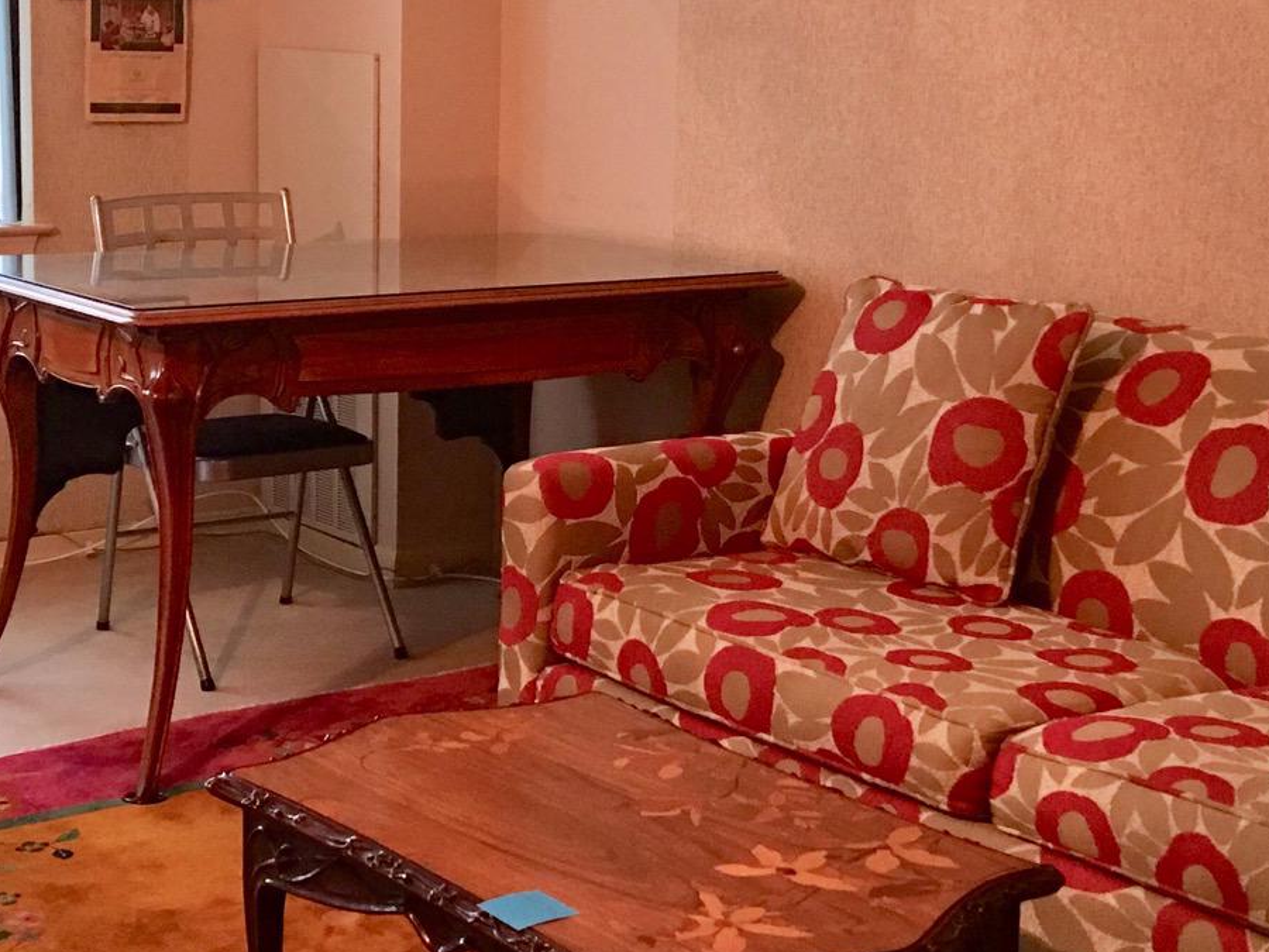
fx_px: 2420
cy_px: 417
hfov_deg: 29.3
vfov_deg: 22.2
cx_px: 512
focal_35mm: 66
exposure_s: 1/4
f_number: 2.2
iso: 50
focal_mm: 4.15
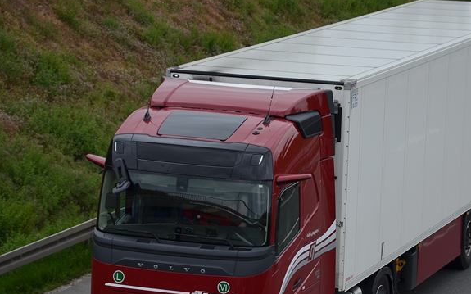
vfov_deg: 8.2
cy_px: 209
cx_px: 298
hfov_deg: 13.1
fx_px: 2049
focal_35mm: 160
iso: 200
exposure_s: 1/800
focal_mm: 75
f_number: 5.6
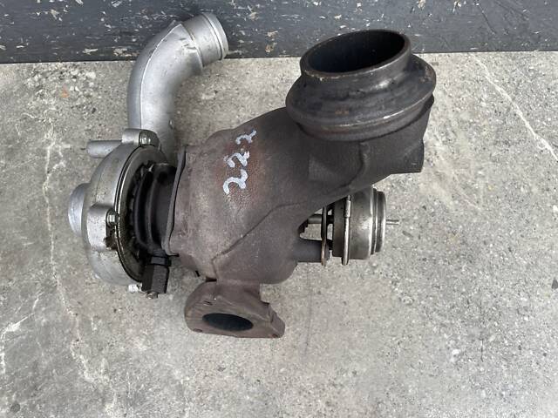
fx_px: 419
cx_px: 279
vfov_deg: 53.1
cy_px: 209
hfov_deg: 67.3
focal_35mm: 26
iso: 64
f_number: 1.6
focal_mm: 4.2
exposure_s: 1/121
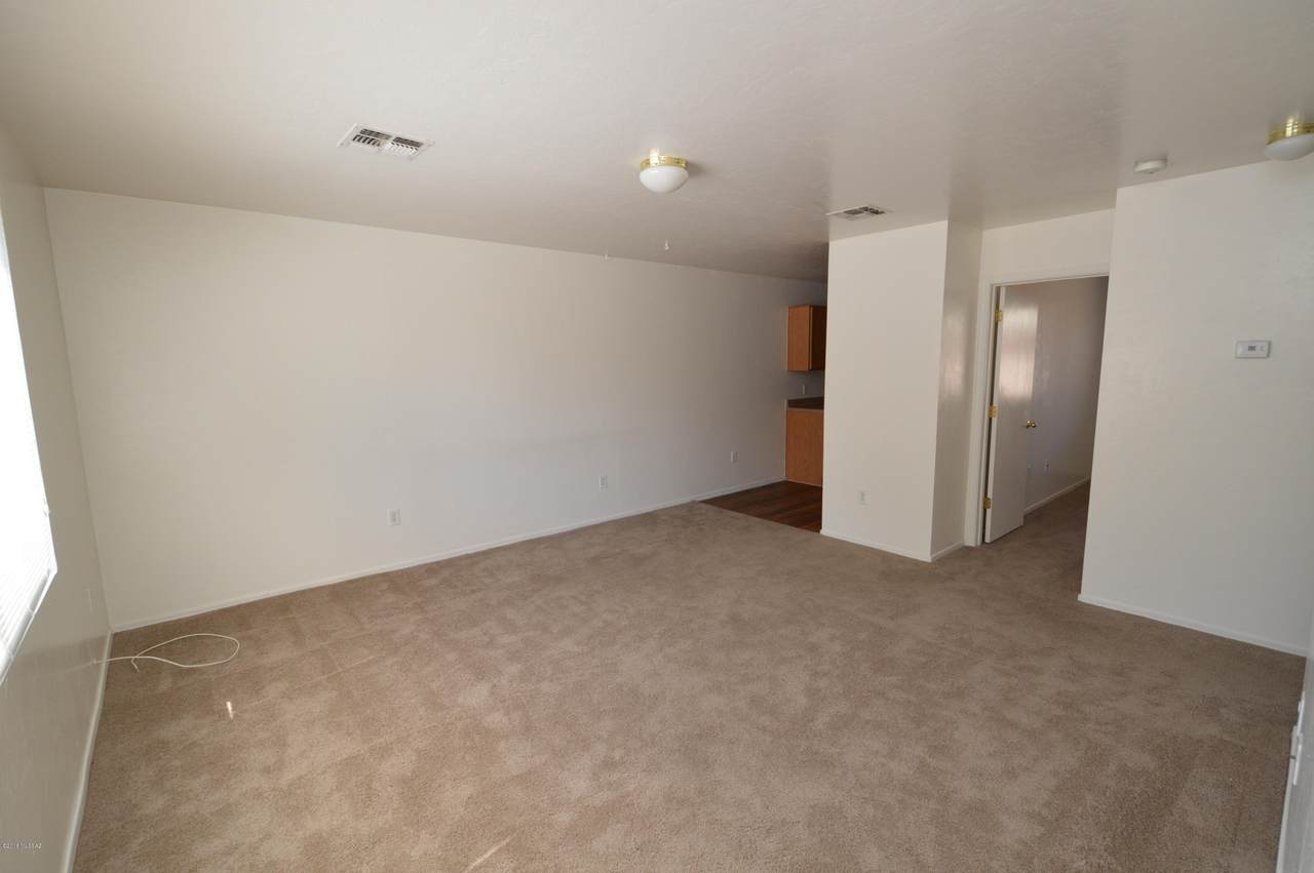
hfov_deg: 100.4
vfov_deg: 77.2
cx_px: 657
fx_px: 547
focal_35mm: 15
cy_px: 436
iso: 400
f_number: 5.6
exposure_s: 1/125
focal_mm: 10
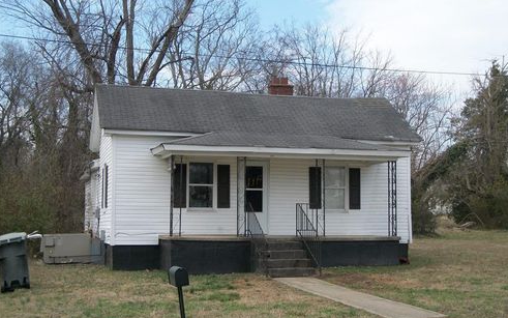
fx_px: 748
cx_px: 256
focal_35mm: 54
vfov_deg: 24.0
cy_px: 177
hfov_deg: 37.5
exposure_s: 1/640
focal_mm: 8.8
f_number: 3.6
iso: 80
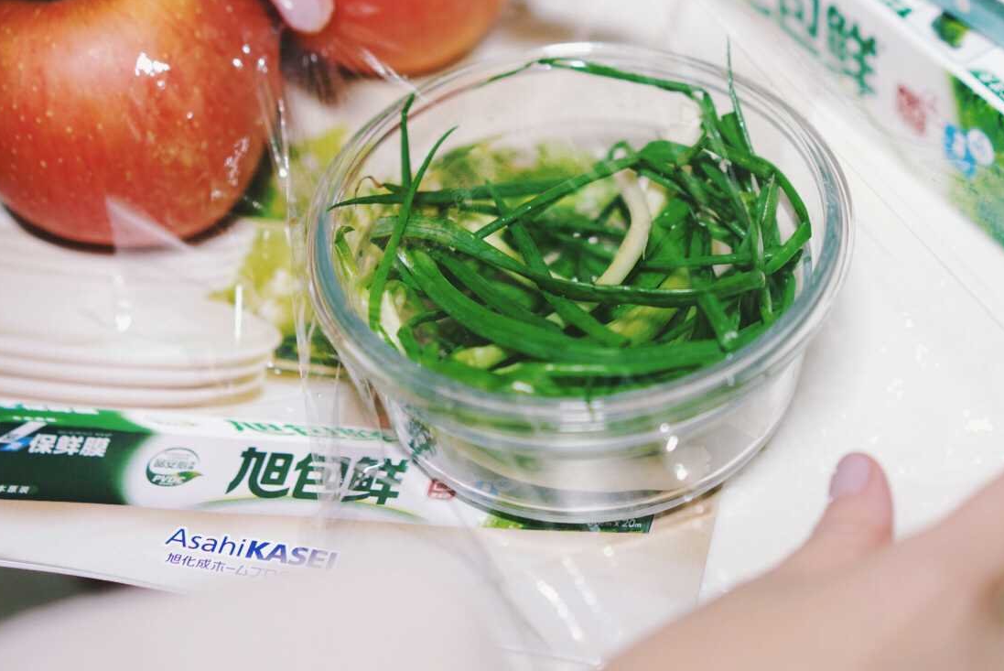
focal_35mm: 81
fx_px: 2260
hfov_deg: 25.0
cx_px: 582
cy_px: 257
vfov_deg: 16.9
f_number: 2.5
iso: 640
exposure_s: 1/60
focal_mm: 55
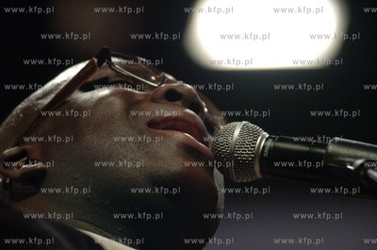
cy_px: 125
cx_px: 188
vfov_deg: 4.6
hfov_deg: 6.9
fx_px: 3135
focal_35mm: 300
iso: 800
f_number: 3.5
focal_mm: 200
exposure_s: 1/125
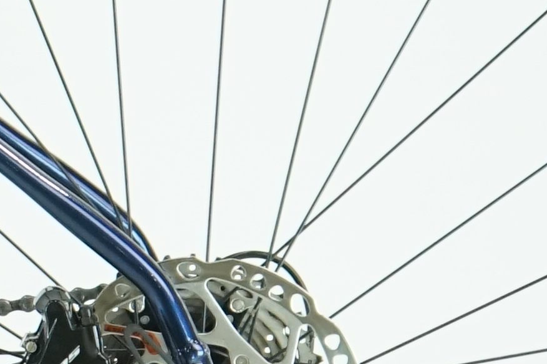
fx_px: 6030
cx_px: -798
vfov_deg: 3.5
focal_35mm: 397
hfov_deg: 5.0
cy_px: -54
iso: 1600
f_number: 5.6
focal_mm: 58
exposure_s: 1/200
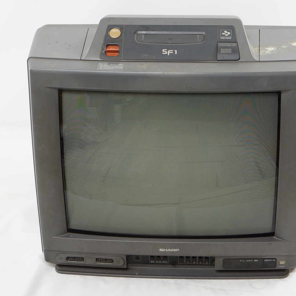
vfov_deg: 18.1
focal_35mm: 96
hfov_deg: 18.1
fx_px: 929
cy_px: 148
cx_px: 168
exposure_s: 1/80
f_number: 6.3
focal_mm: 50
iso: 800
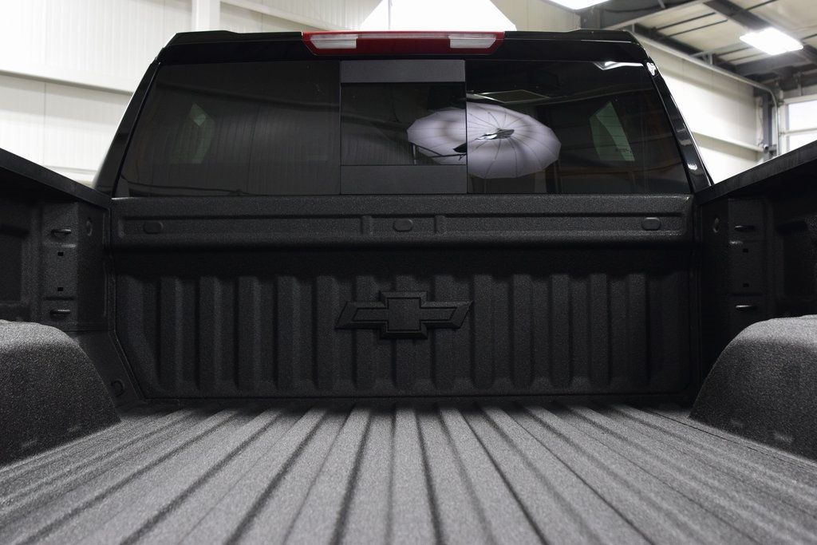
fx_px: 817
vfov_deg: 36.9
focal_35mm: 36
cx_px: 408
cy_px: 272
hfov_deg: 53.1
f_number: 4.5
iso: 1600
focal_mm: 24
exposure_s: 1/60
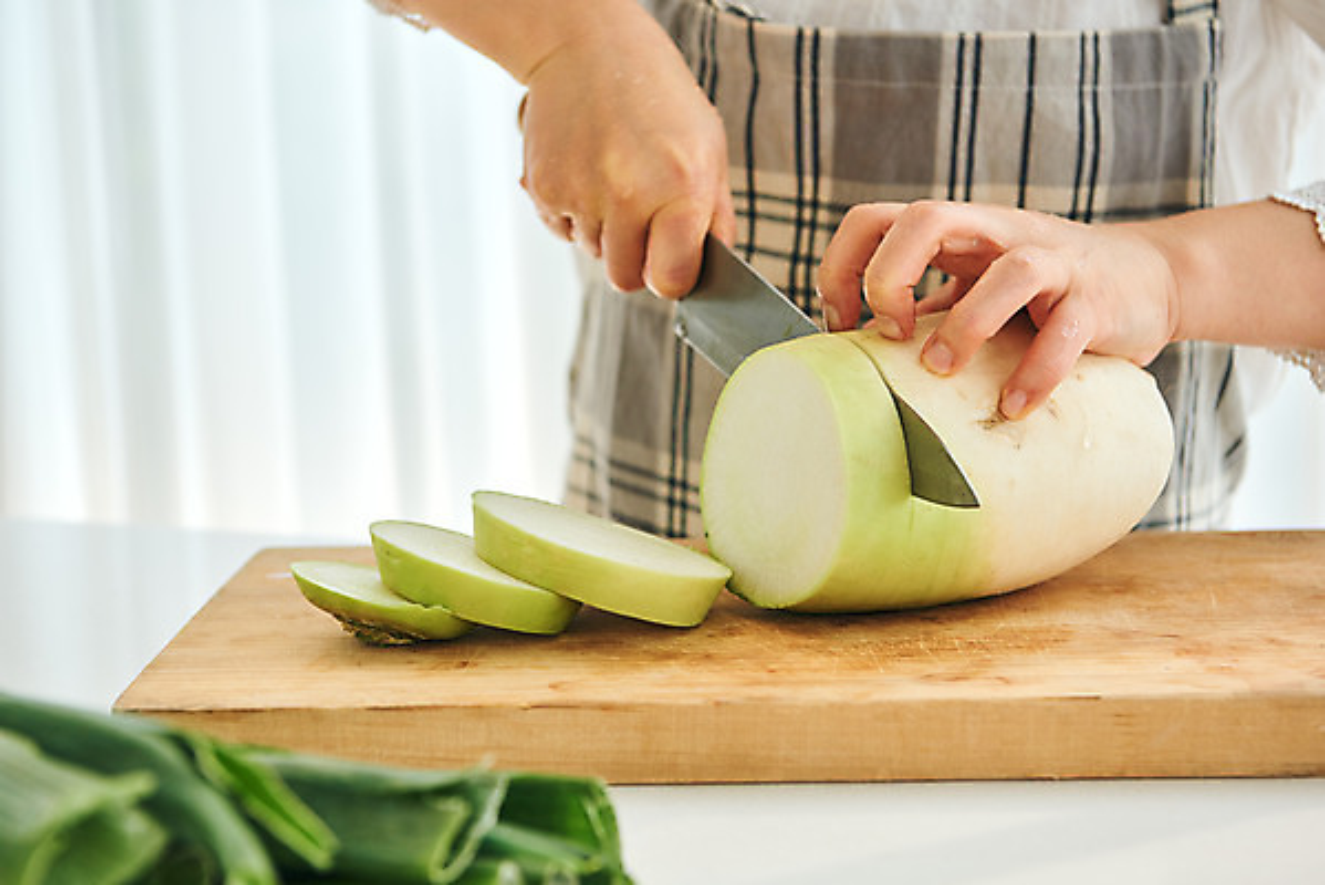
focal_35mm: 70
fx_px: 2578
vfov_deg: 19.5
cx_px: 662
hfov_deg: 28.8
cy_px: 442
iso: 400
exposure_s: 1/160
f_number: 5
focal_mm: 70
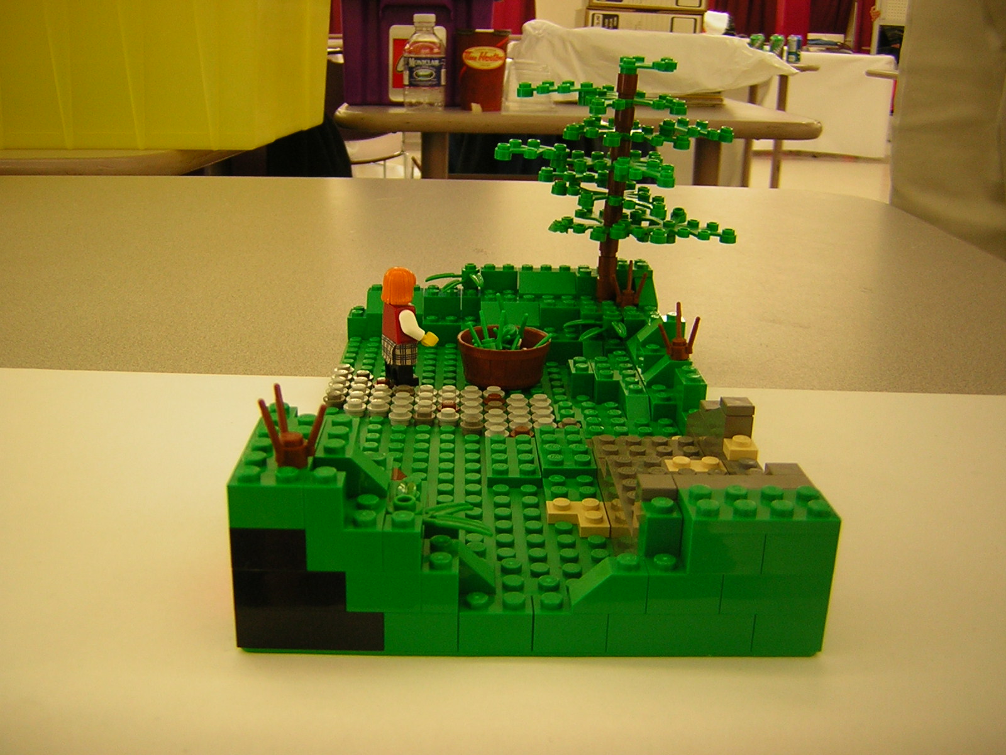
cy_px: 378
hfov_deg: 51.4
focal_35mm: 36
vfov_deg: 39.7
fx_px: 1046
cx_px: 503
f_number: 2.6
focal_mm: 4.7
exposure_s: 1/5.9
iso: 50
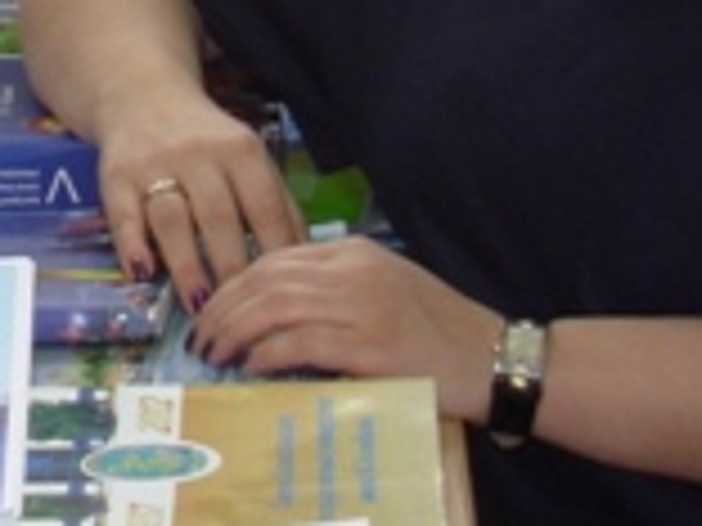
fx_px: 5334
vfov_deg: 5.6
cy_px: -216
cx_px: -279
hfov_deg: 7.4
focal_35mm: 263
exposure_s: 1/41.5
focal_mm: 10.5
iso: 50
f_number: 3.4
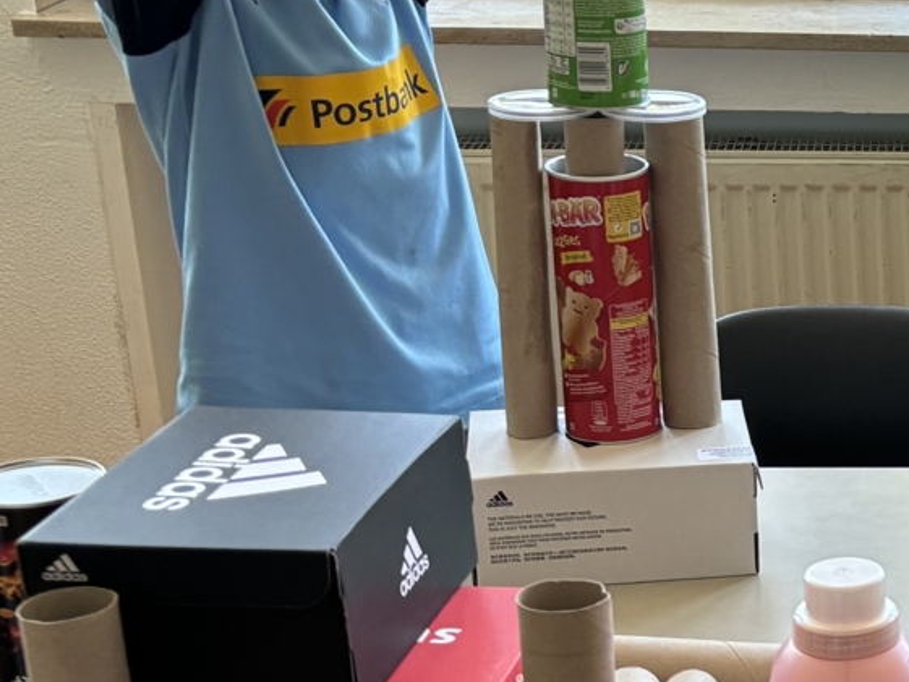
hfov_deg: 19.8
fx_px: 2338
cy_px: 491
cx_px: 1257
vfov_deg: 16.5
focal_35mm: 89
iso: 160
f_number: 1.6
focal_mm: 5.96
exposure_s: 1/60
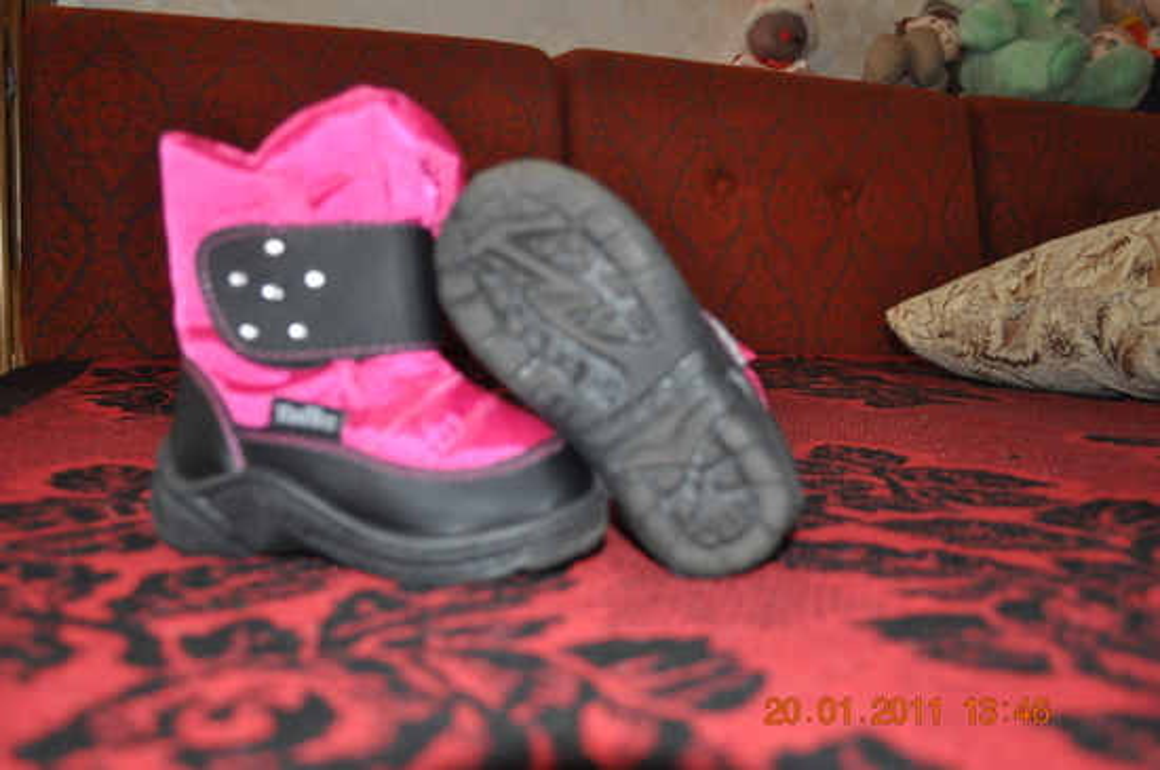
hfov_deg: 57.3
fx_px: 1062
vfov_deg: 39.9
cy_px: 385
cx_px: 580
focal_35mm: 33
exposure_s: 1/60
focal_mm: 22
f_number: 4
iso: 800
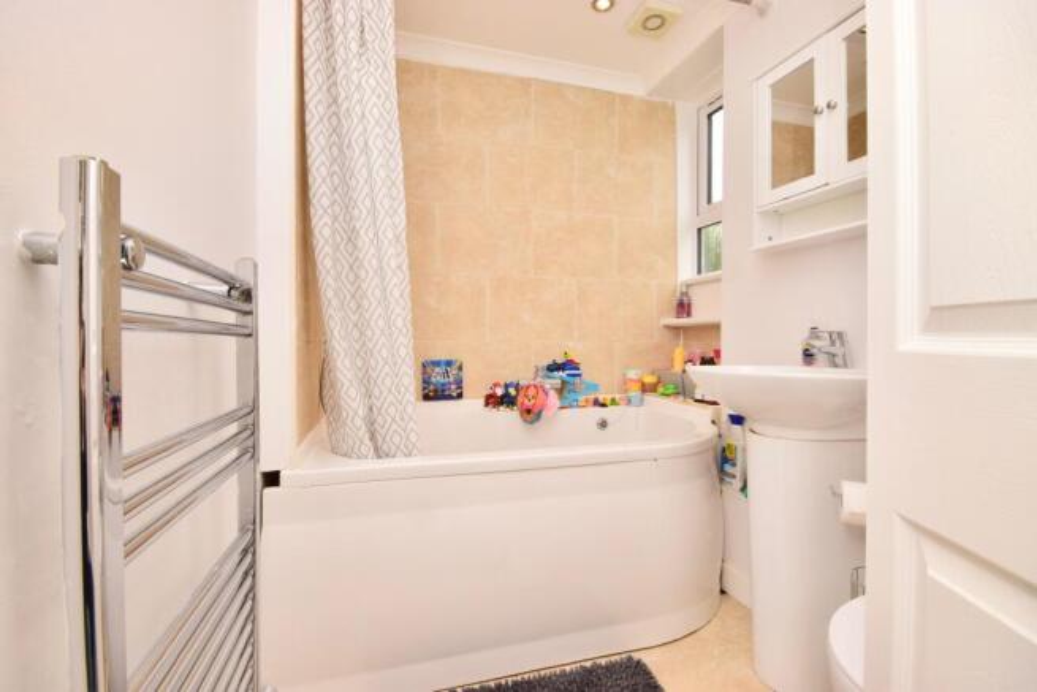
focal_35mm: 15
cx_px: 518
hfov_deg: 100.4
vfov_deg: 77.4
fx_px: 432
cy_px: 346
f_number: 11
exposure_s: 1/100
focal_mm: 10
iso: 800
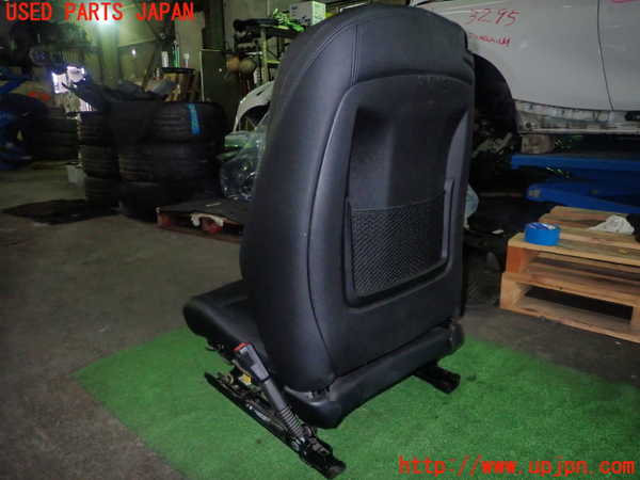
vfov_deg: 54.9
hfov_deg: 69.4
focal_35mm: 25
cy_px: 240
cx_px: 320
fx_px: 462
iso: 500
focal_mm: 4.5
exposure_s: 1/30
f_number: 5.6
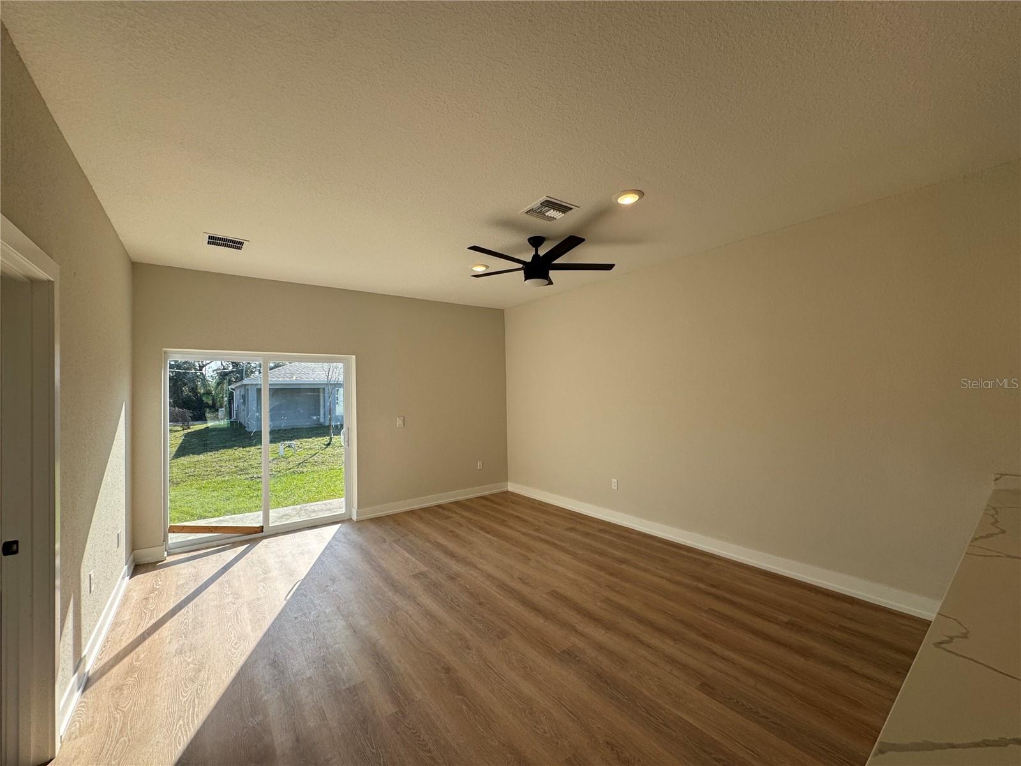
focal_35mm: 14
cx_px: 510
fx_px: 413
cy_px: 383
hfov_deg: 102.1
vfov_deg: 85.7
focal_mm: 2.22
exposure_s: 1/316
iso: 40
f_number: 2.2
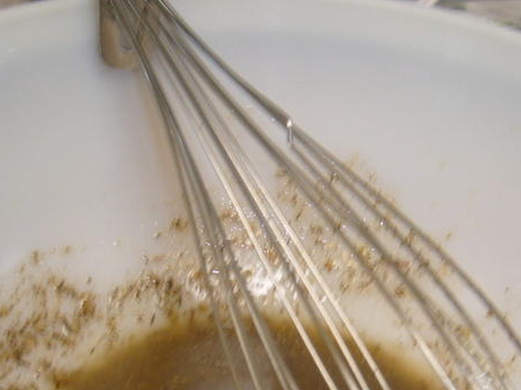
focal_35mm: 69
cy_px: 329
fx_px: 1038
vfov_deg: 21.0
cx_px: 288
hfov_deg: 28.2
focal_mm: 5.8
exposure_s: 1/45
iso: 80
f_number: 2.8
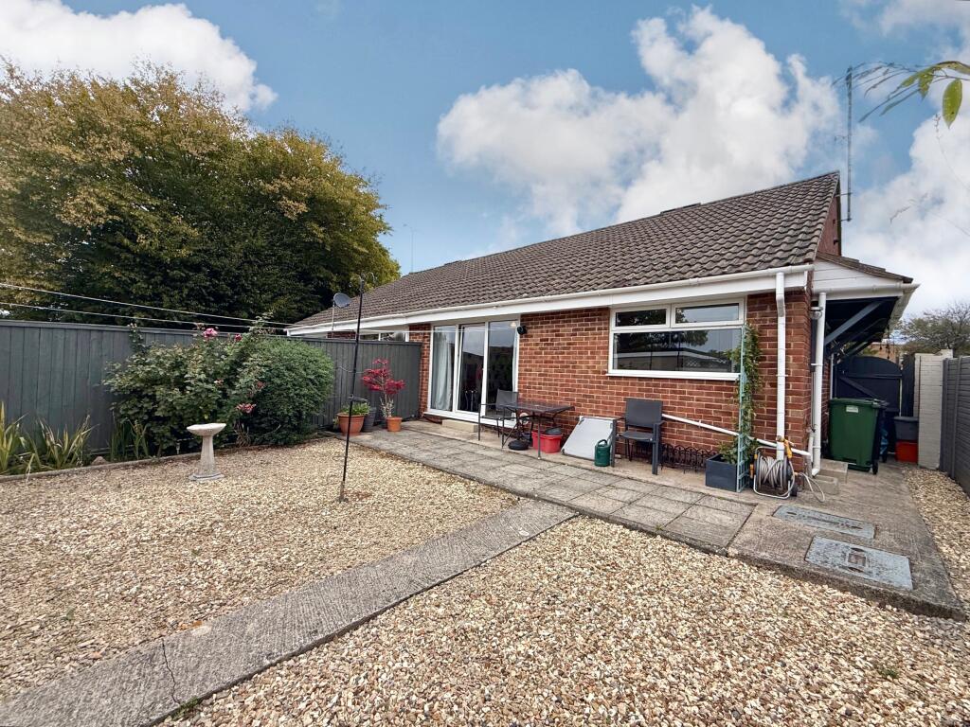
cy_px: 364
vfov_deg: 85.7
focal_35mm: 14
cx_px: 485
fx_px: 392
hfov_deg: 102.1
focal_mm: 2.22
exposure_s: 1/228
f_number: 2.2
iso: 64
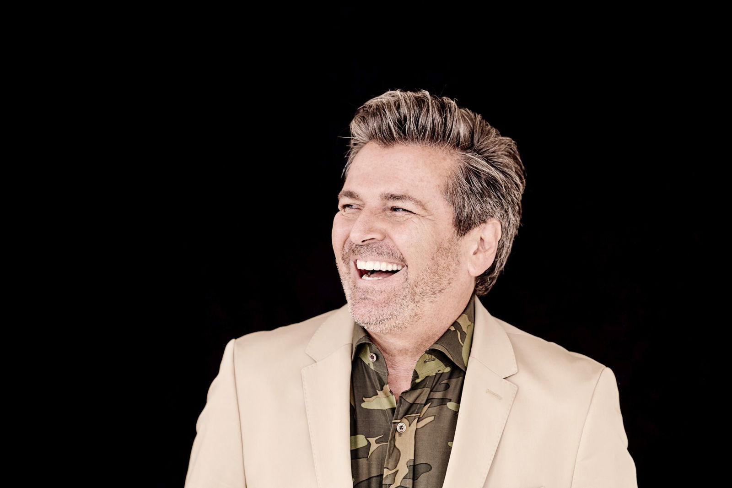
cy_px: 244
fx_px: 2744
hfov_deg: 15.2
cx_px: 366
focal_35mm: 135
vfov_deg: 10.2
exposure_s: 1/640
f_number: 4
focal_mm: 135
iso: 400
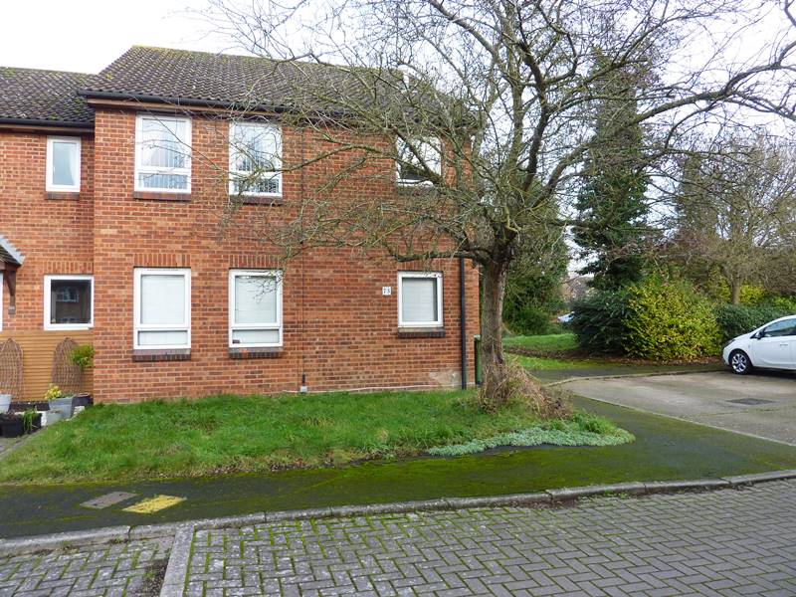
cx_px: 398
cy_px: 298
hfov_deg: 69.4
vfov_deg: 54.9
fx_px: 575
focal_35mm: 25
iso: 80
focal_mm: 4.1
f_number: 3.3
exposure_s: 1/100
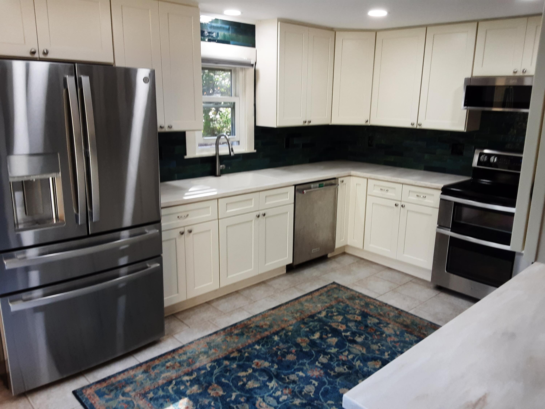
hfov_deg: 65.3
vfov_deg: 51.4
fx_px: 425
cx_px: 272
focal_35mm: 27
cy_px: 204
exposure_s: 1/40
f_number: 1.9
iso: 50
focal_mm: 2.91
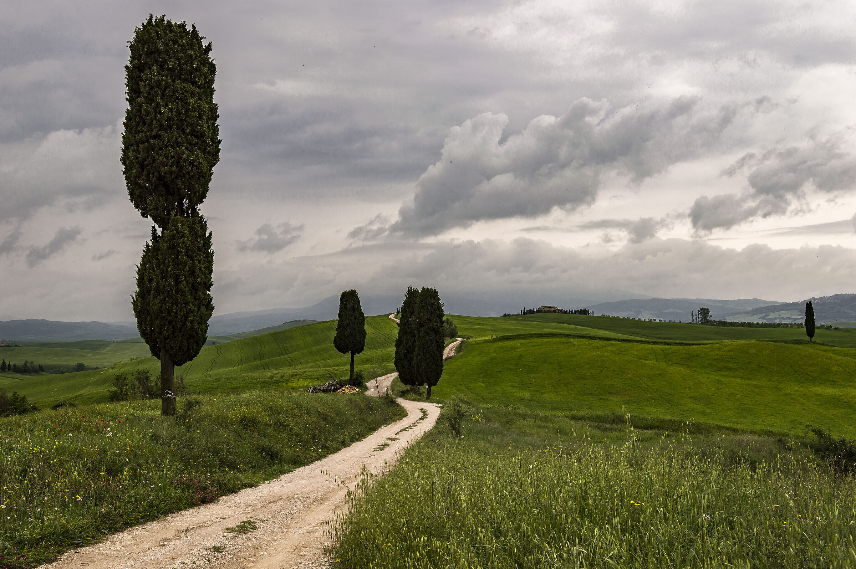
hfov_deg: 55.1
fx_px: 820
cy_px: 284
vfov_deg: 38.3
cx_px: 428
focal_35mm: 34
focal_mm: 23
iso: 100
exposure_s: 1/400
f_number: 6.3
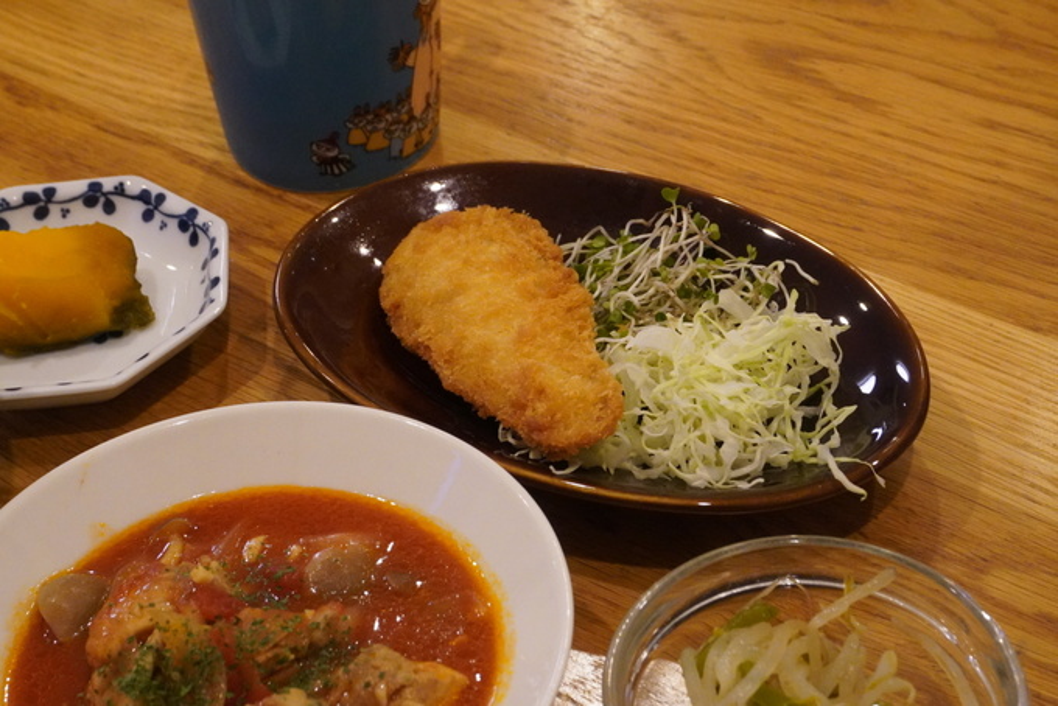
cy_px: 353
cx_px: 529
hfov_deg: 31.9
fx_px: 1852
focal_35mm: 63
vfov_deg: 21.6
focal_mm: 42
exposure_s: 1/80
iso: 6400
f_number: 11
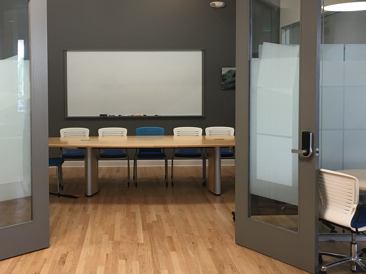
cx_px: 149
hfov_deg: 40.3
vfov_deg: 30.8
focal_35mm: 47
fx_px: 497
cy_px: 107
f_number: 2.2
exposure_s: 1/30
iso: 40
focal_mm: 4.15
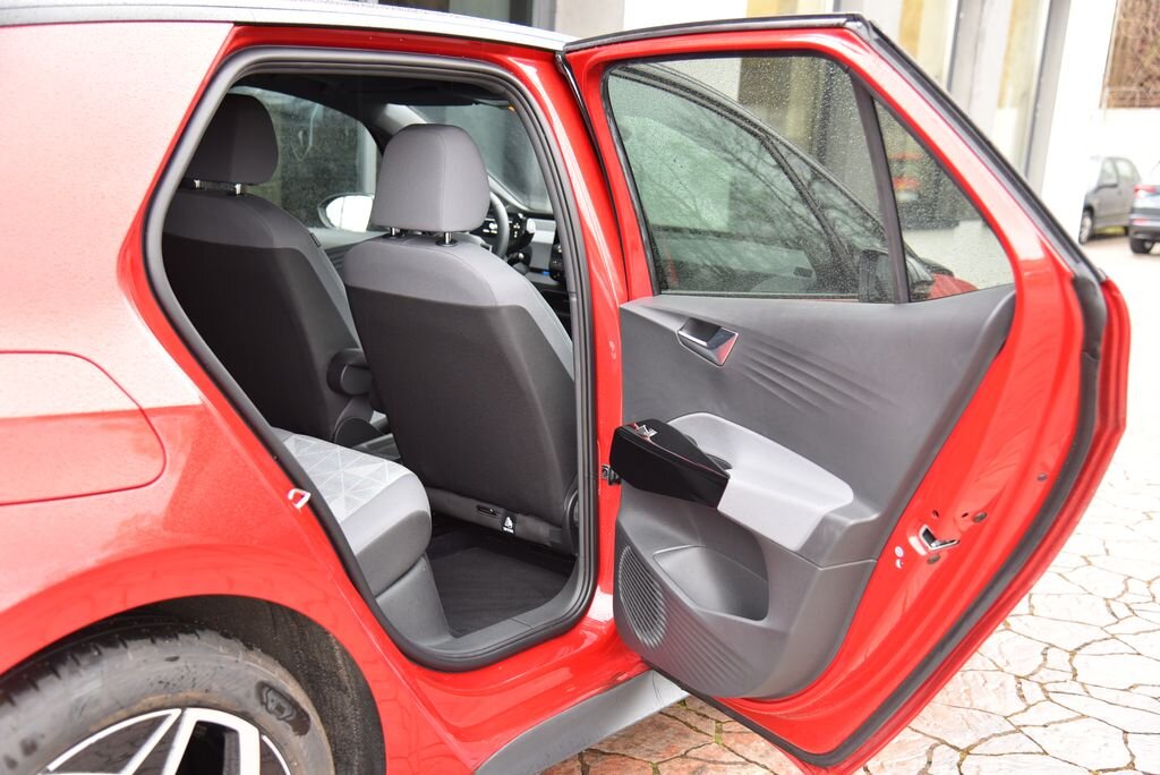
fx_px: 1225
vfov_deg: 35.1
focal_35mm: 38
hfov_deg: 50.7
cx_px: 580
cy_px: 388
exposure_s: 1/40
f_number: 4
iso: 500
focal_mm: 38
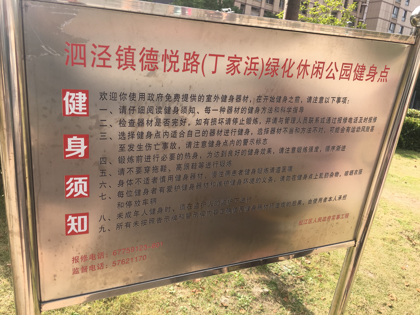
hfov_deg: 61.7
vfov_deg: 48.2
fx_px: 352
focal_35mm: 29
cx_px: 210
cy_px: 158
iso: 25
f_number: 2.2
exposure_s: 1/411
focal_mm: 4.15
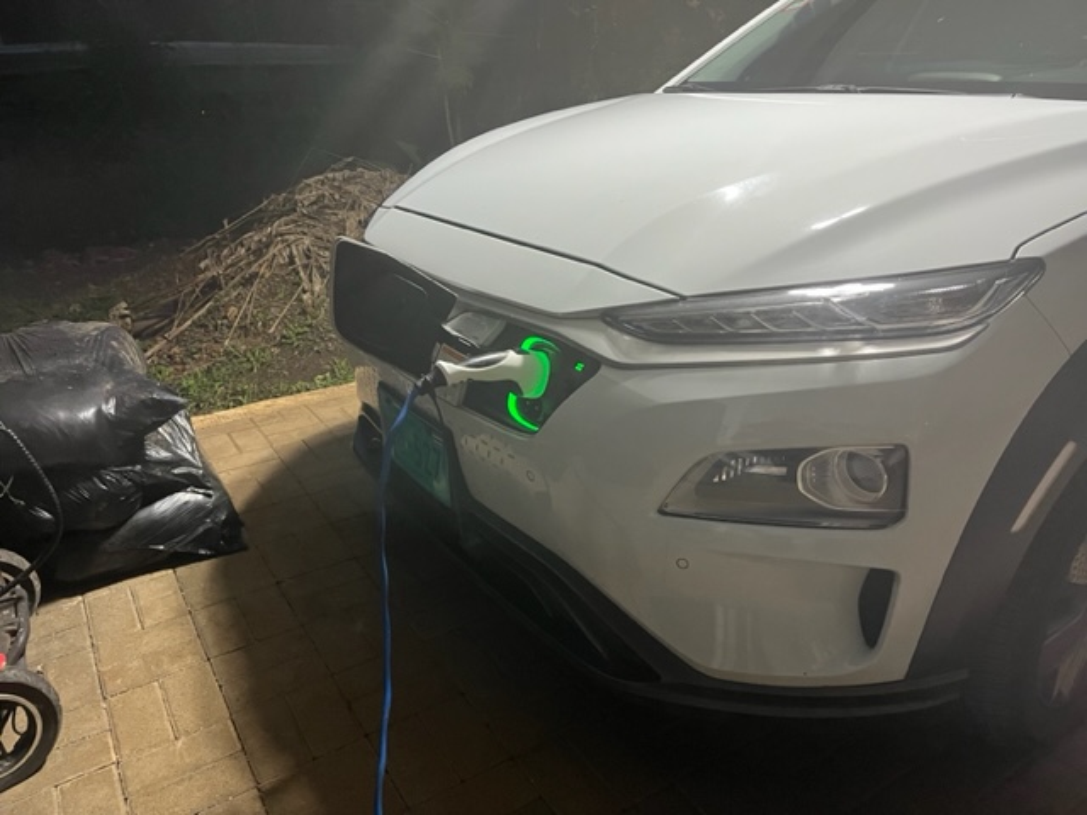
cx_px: 544
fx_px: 816
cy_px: 408
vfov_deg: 53.1
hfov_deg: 67.3
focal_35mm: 26
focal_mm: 5.1
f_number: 1.6
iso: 400
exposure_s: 1/60
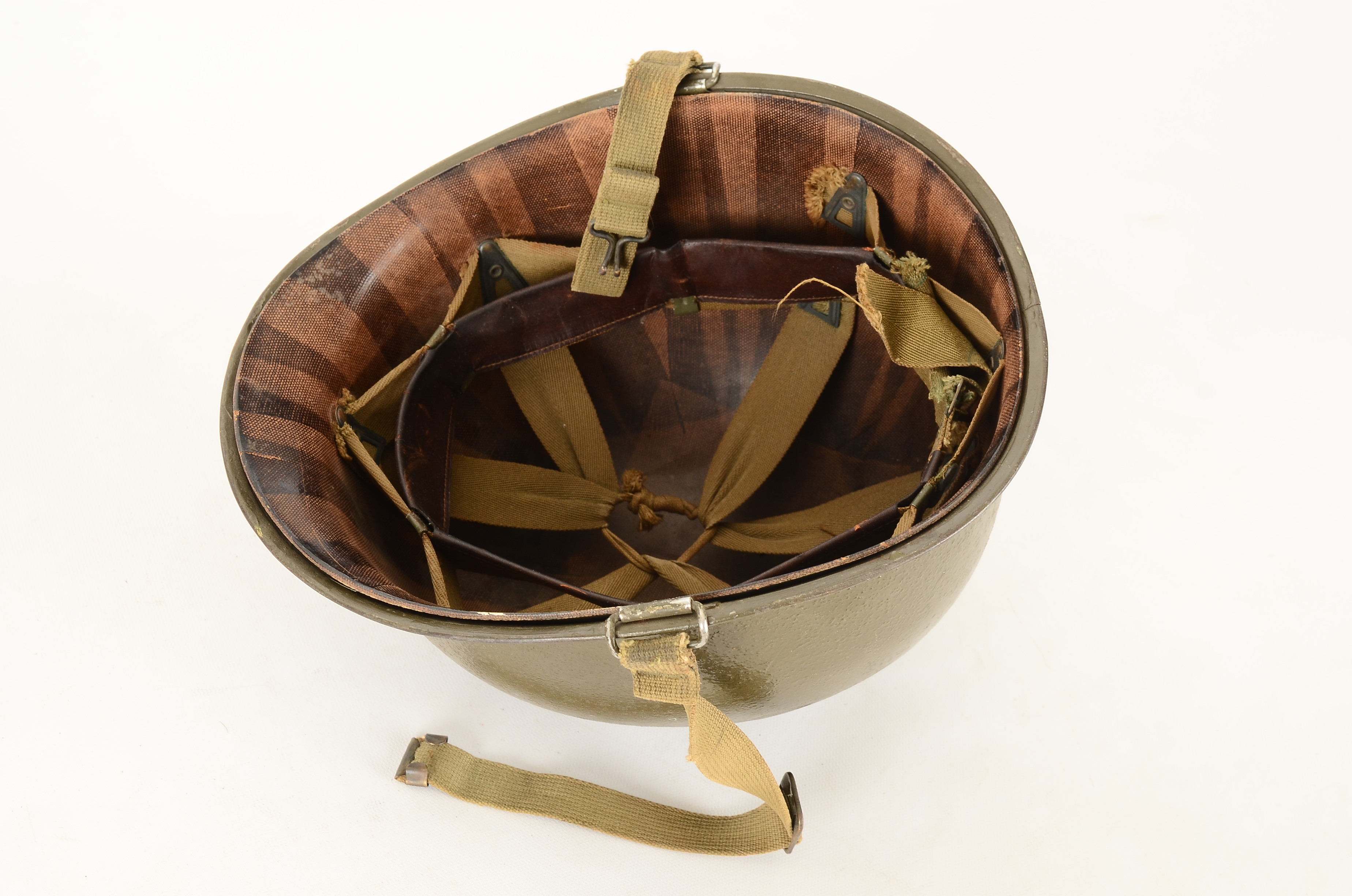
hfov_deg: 39.0
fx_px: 1911
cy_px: 448
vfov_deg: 26.4
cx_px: 676
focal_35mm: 51
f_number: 10
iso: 320
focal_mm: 34
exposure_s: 1/60
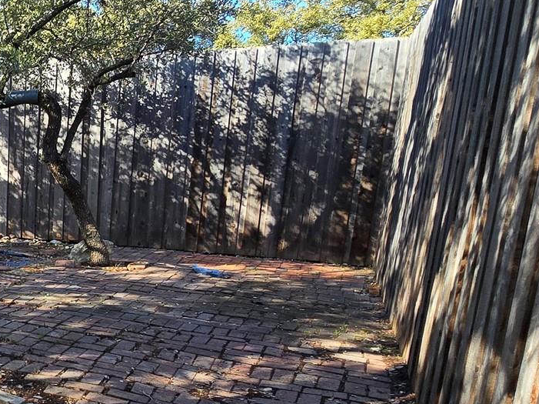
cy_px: 282
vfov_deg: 37.1
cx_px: -110
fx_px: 591
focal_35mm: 38
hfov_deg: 37.1
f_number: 2.2
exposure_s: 1/399
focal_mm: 2.2
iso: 50
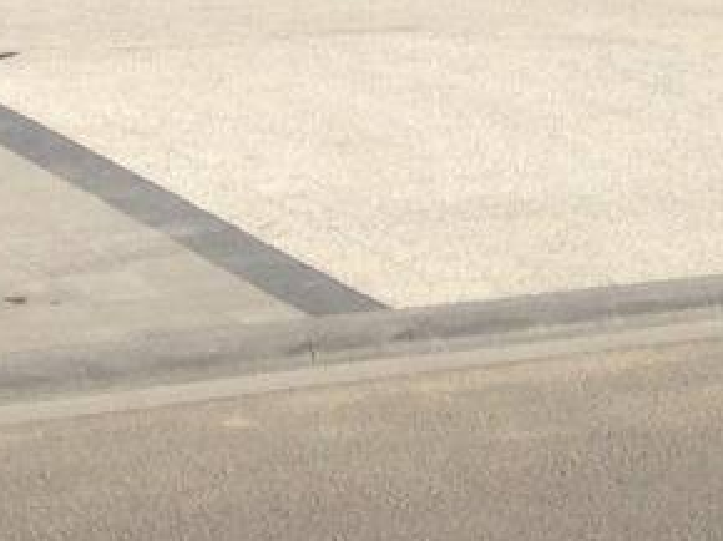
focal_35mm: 186
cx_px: 608
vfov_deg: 7.3
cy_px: -915
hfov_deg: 10.6
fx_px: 3882
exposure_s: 1/2710
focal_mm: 4.12
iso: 50
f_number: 2.4
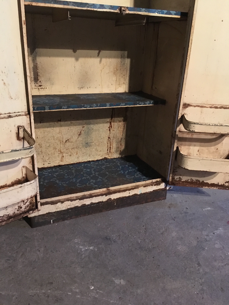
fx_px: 256
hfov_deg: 48.2
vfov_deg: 61.7
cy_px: 152
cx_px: 114
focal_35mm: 29
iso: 320
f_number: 2.2
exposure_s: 1/17
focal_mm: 4.15
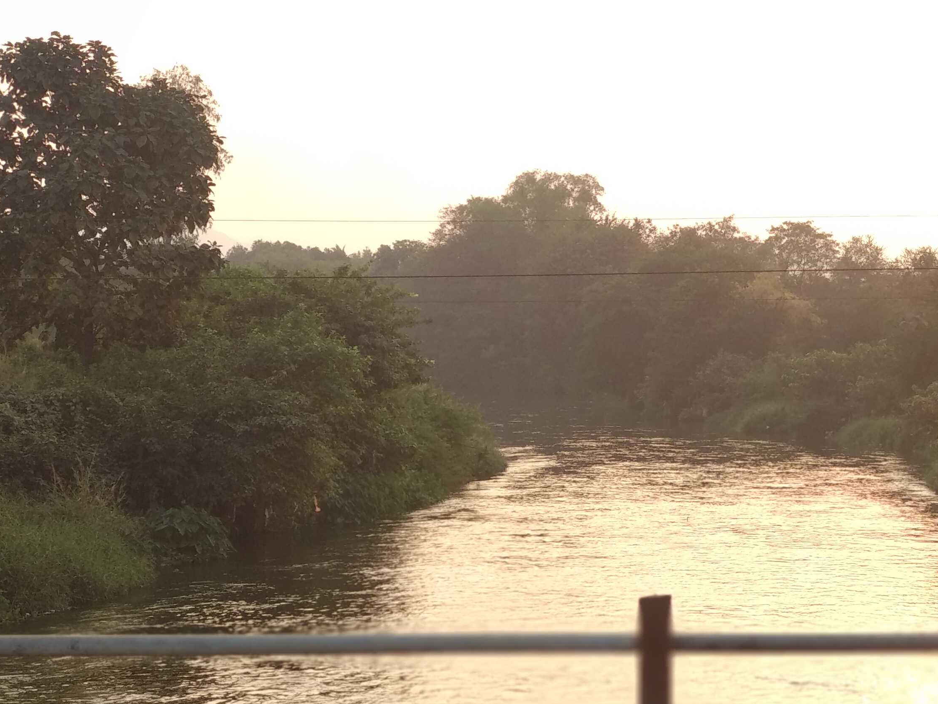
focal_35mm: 93
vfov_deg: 15.9
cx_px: 830
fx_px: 2520
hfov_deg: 20.7
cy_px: 350
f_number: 2.6
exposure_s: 1/120
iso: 100
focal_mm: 5.99
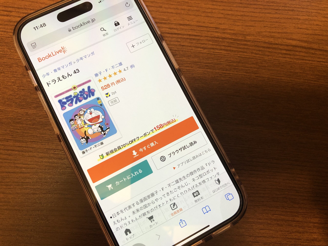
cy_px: 123
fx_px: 265
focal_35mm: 28
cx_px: 164
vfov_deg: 49.7
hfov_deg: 63.4
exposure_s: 1/15
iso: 50
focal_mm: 3.99
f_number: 1.8
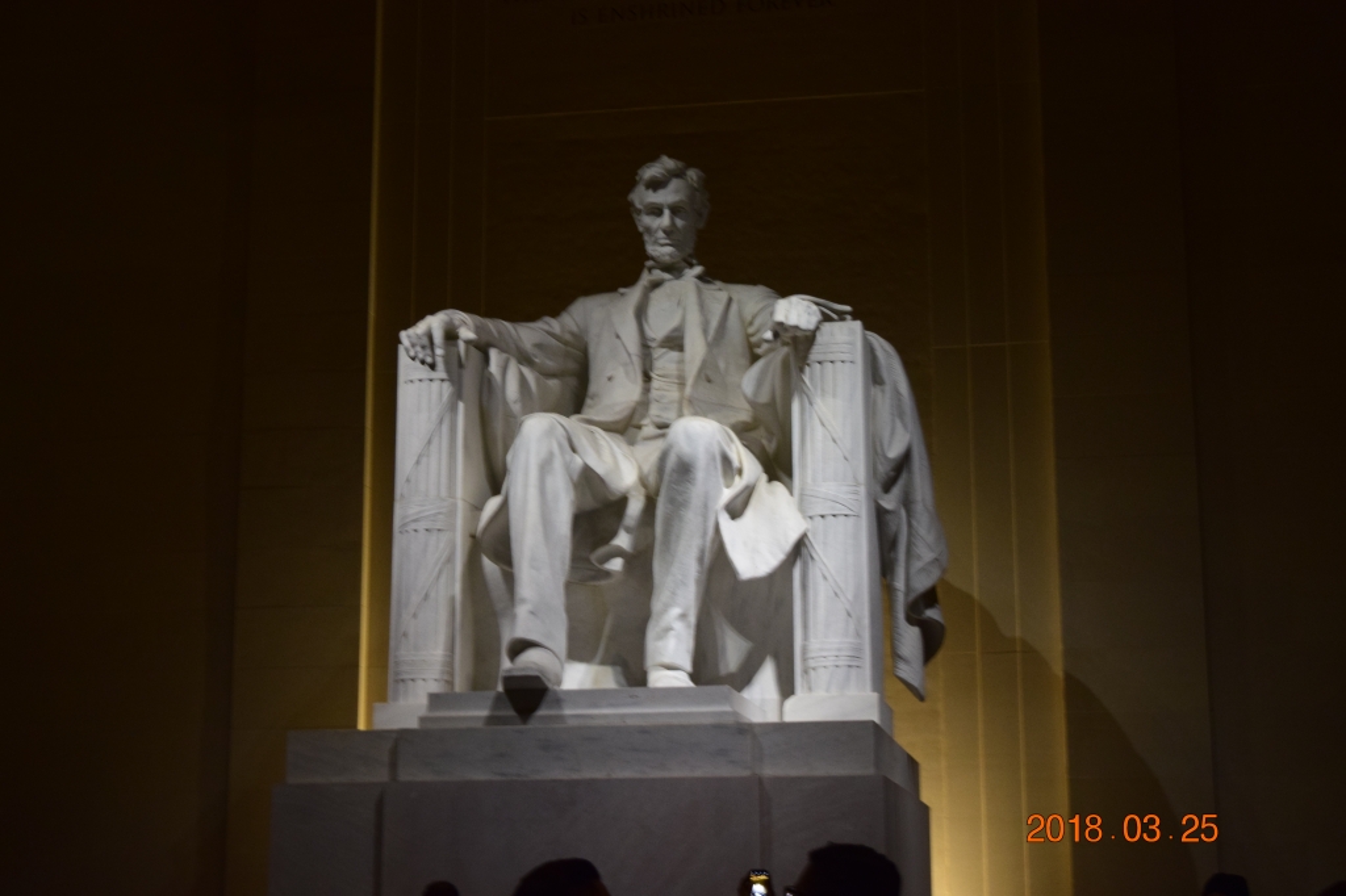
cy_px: 448
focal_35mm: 60
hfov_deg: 33.4
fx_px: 2242
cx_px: 673
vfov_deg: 22.6
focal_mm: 40
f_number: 4.8
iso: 1600
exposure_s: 1/20
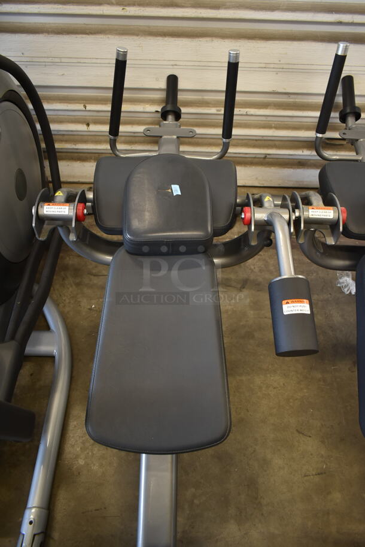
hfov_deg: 48.0
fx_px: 410
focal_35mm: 27
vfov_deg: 67.3
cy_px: 274
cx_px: 182
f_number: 3.5
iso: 500
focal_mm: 18
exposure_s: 1/30
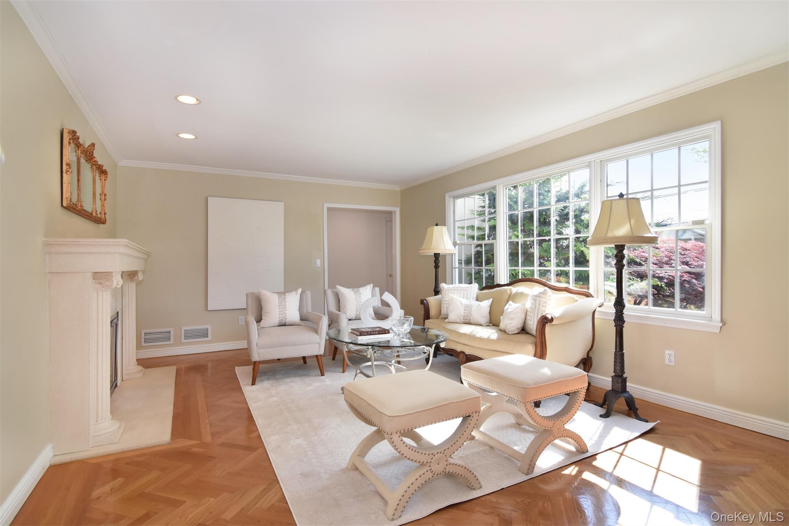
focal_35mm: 16
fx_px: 362
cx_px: 394
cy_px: 263
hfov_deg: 95.0
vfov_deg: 72.0
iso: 640
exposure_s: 1/100
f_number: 10
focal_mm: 11
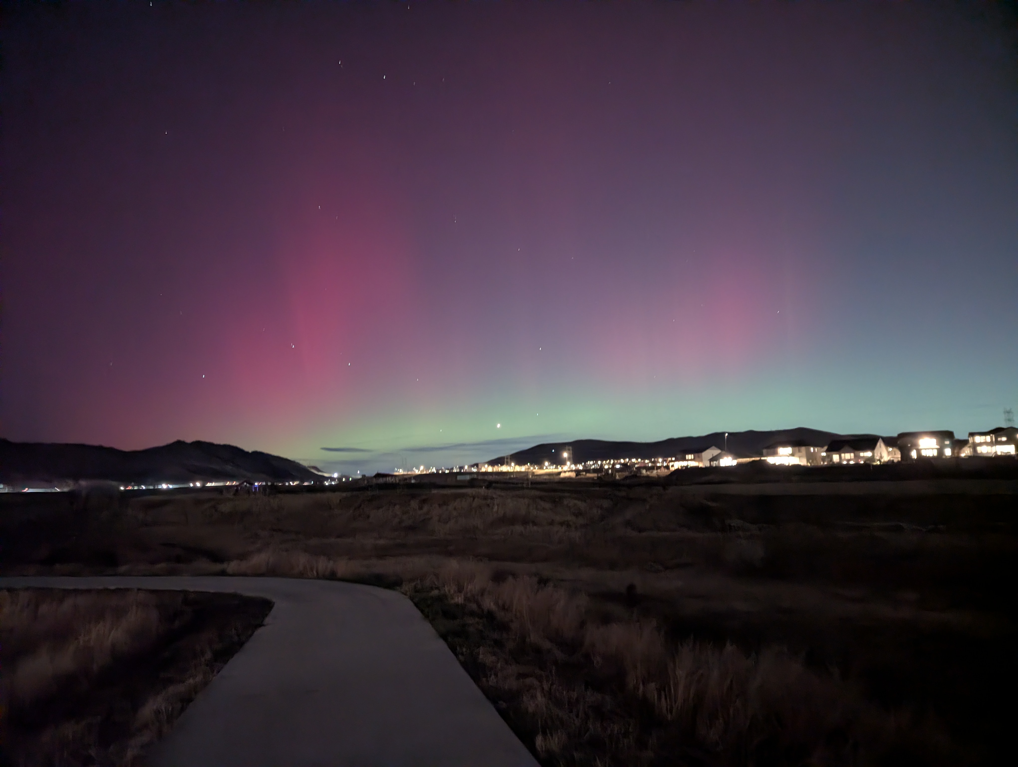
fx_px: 707
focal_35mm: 24
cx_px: 509
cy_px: 384
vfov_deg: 56.9
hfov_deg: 71.5
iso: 3580
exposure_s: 1/2.61
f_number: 1.85
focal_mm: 6.81
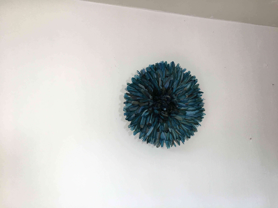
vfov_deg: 48.2
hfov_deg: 61.7
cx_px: 139
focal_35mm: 29
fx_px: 233
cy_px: 104
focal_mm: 4.15
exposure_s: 1/33
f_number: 2.2
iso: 50
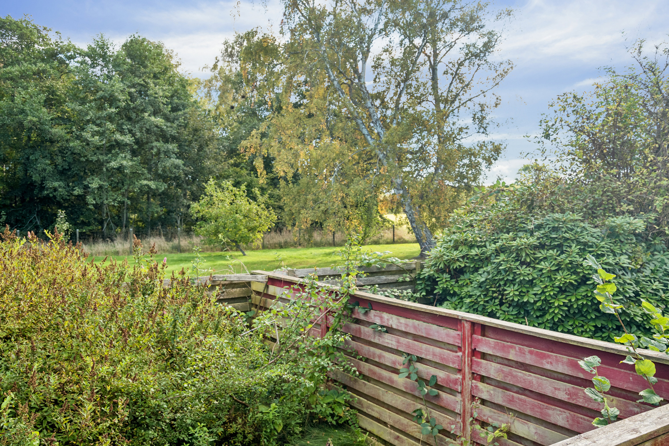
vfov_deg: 45.0
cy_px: 223
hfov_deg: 63.7
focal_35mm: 29
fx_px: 539
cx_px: 334
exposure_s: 1/400
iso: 400
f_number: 5.6
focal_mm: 29
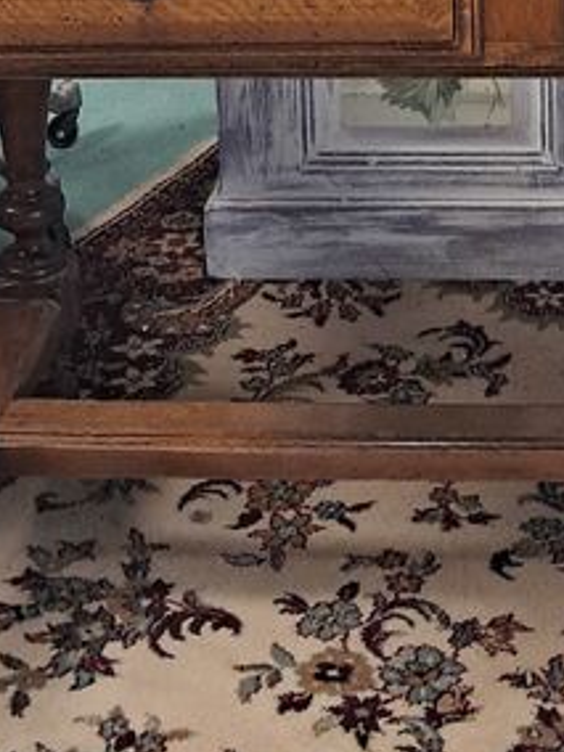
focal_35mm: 95
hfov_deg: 15.3
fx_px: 2064
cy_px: -315
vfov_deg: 18.7
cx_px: 545
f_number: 1.8
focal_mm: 4
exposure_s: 1/50
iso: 320
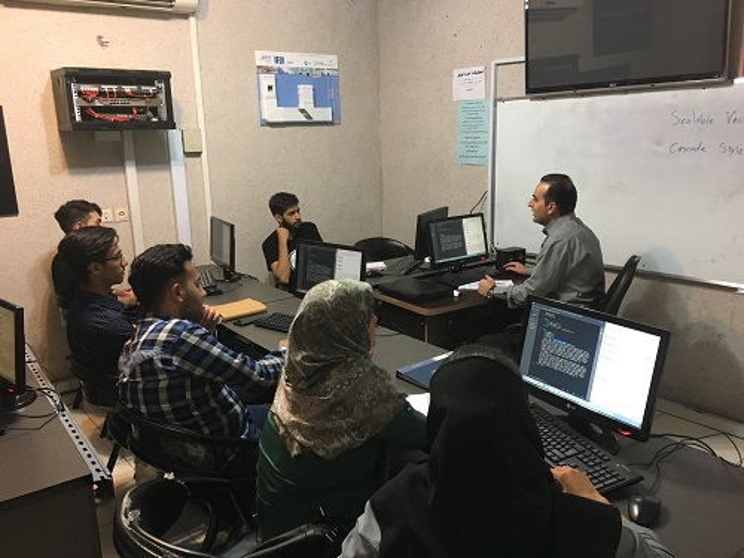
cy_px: 279
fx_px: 623
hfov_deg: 61.7
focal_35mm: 29
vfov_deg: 48.2
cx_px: 372
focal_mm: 4.15
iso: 250
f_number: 2.2
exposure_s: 1/33
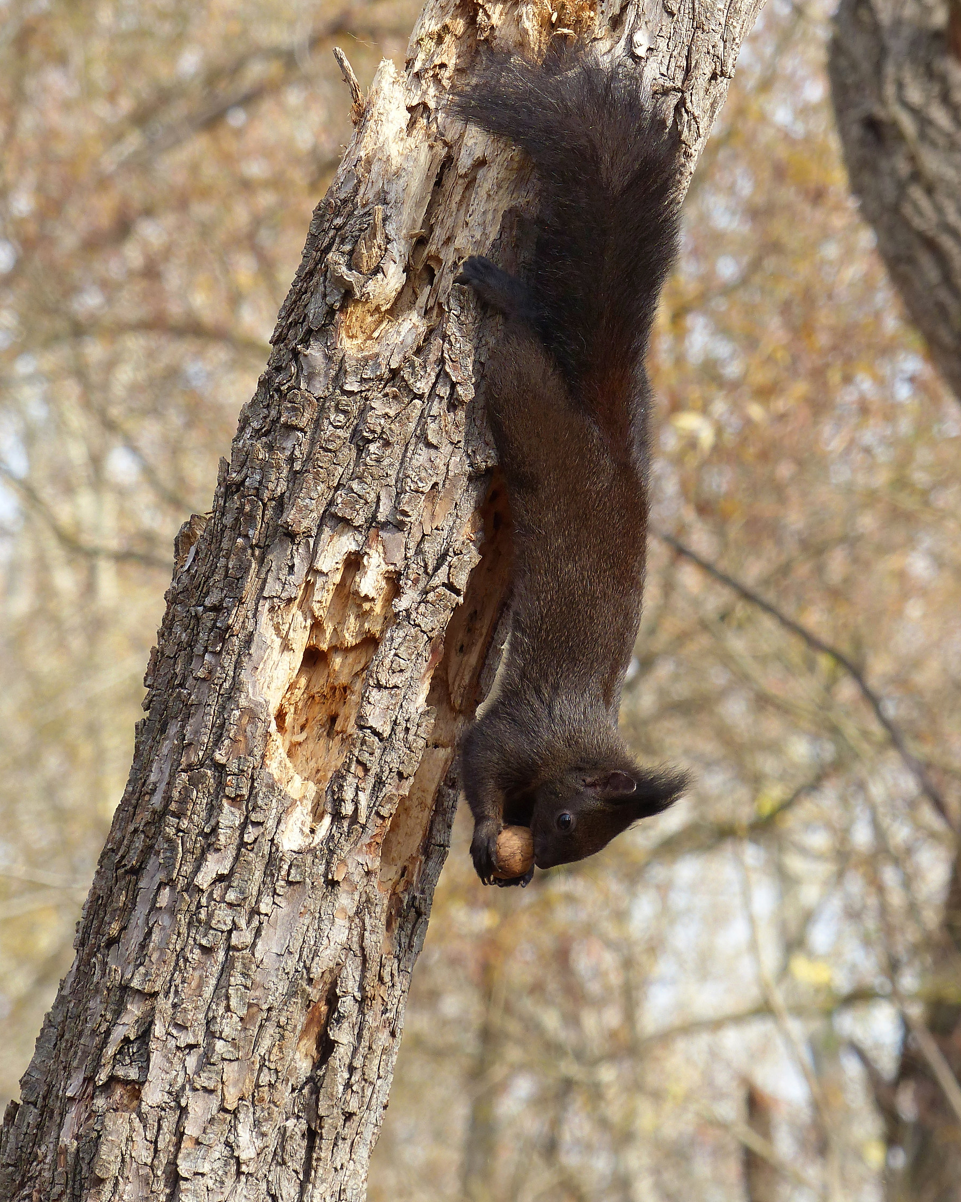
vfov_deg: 6.2
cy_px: 608
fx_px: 11166
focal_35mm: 314
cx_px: 480
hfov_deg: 4.9
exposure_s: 1/250
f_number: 4
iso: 100
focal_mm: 49.2
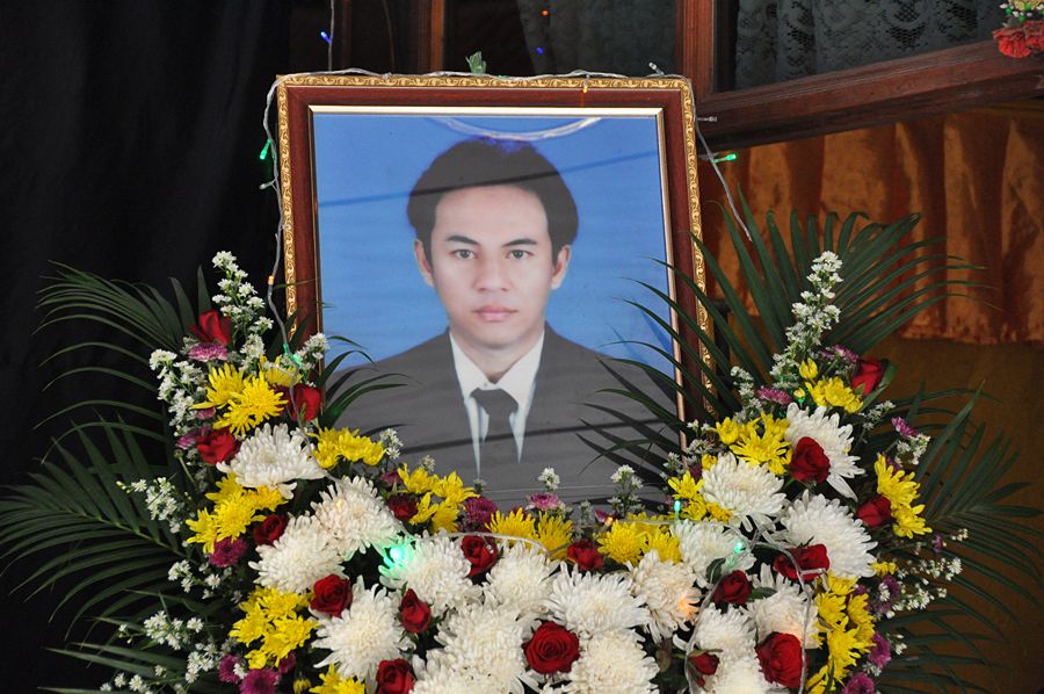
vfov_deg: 9.6
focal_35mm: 142
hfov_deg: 14.4
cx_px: 522
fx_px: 4128
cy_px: 347
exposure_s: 1/200
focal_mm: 95
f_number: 5.3
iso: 1600
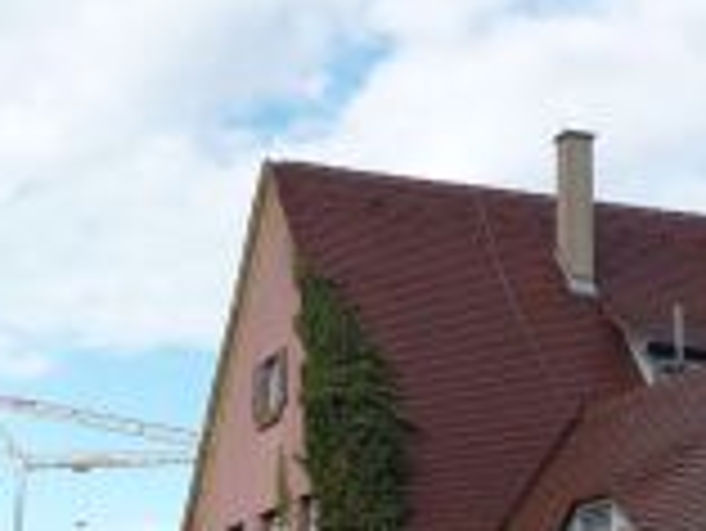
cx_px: 360
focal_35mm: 98
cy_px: 585
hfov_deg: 20.0
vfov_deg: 14.7
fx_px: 2000
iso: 100
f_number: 4
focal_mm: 5.2
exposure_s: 1/400
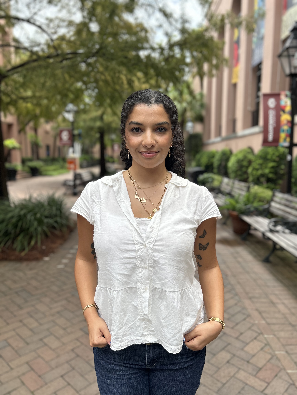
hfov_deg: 53.1
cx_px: 148
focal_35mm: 26
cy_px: 198
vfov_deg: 67.3
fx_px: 297
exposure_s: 1/1280
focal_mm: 5.7
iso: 50
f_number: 1.5
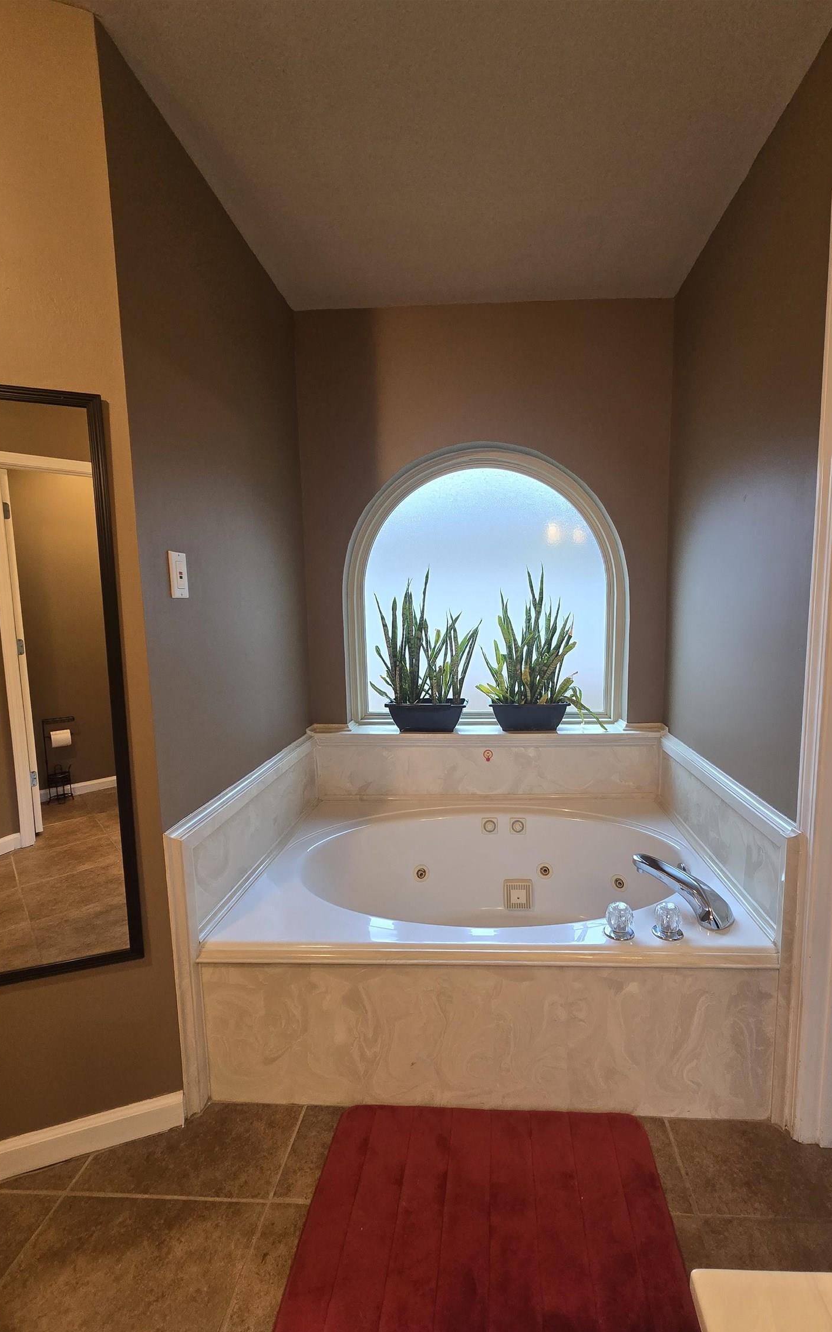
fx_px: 508
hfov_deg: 78.2
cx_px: 471
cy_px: 676
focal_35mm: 14
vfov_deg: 105.3
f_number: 2.2
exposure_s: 1/60
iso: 200
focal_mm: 2.2
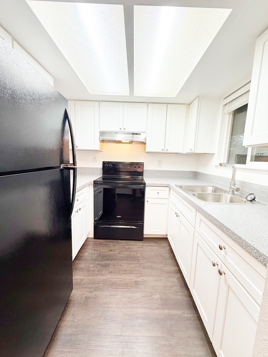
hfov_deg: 85.7
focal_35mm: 14
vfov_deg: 102.1
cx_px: 134
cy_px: 178
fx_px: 145
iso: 125
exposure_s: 1/120
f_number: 2.2
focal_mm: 2.22
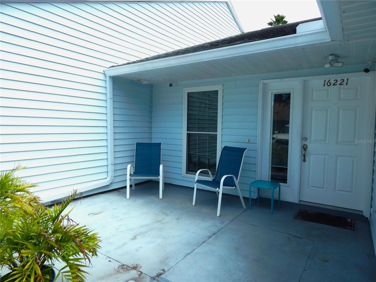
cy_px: 141
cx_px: 188
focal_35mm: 23
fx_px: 250
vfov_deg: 58.9
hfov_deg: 73.9
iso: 125
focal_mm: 4
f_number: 3
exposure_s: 1/1500
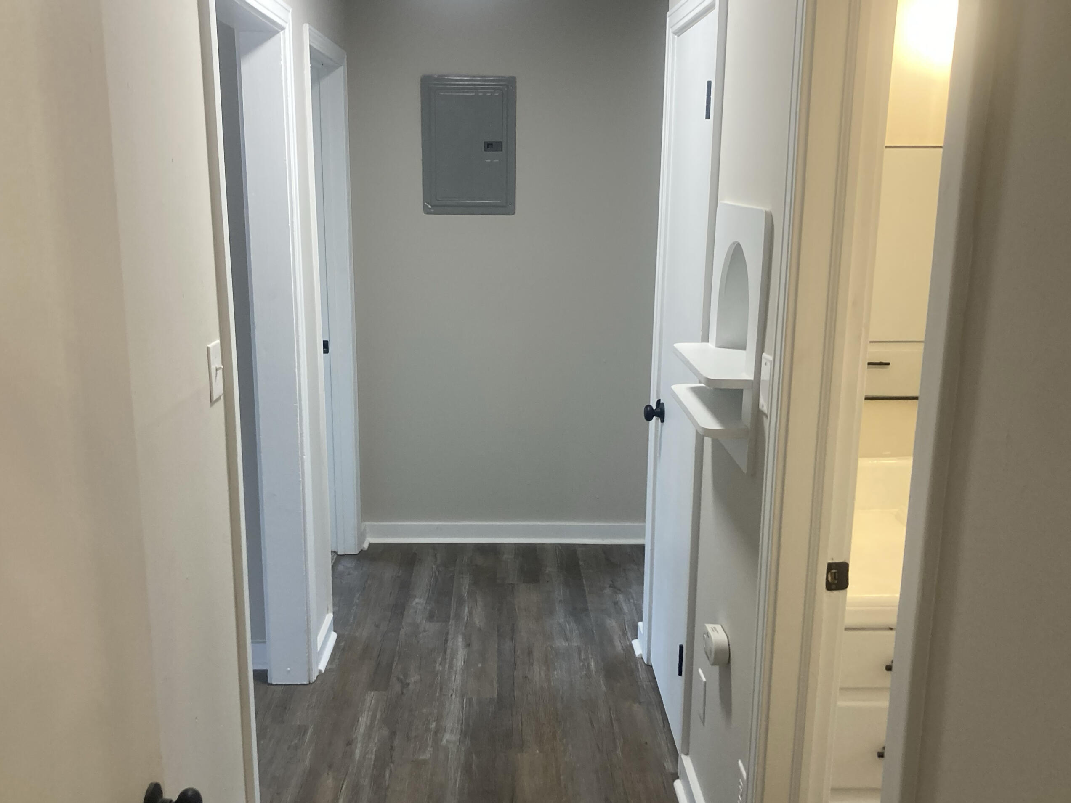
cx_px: 490
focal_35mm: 33
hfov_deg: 55.3
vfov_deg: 42.9
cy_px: 427
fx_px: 1021
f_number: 1.8
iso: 125
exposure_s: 1/60
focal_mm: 3.99
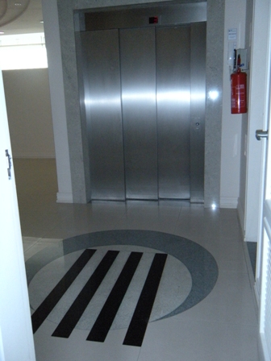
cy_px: 180
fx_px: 365
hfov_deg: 40.7
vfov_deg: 52.6
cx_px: 136
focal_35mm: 35
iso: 400
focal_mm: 5.9
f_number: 3.8
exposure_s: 1/60
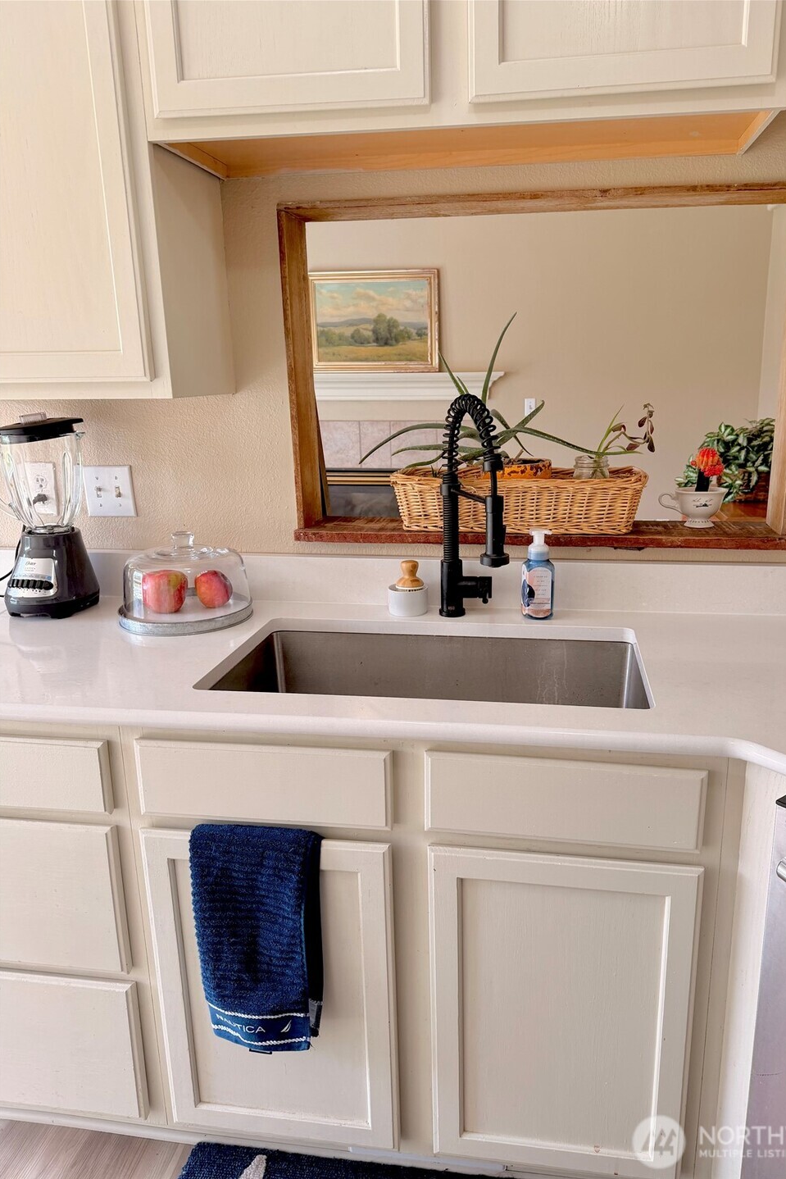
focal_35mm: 25
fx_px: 818
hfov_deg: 51.2
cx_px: 440
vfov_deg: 71.5
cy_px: 590
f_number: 1.78
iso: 100
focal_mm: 6.76
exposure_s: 1/120
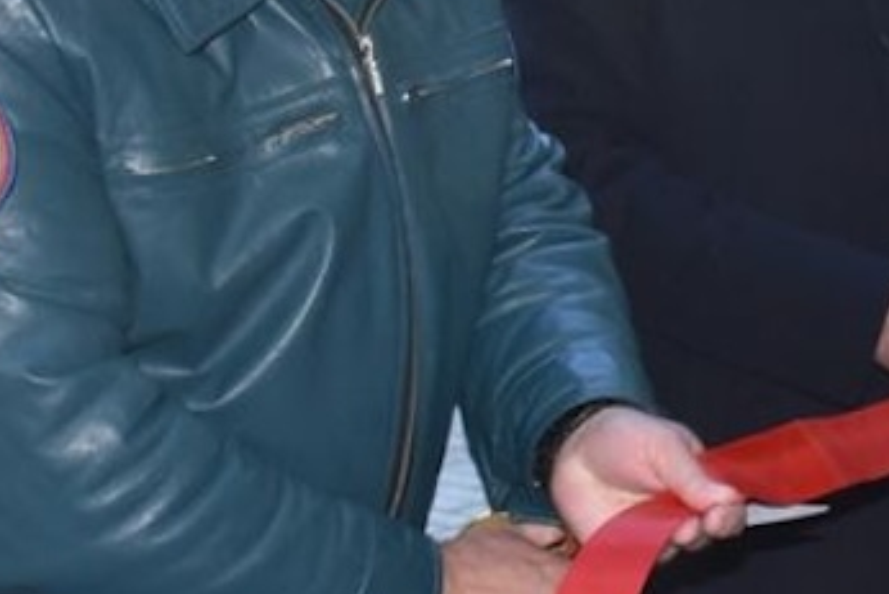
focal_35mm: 104
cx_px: 809
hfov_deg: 19.3
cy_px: 86
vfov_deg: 13.1
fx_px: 2569
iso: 1000
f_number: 9
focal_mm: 24
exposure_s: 1/250
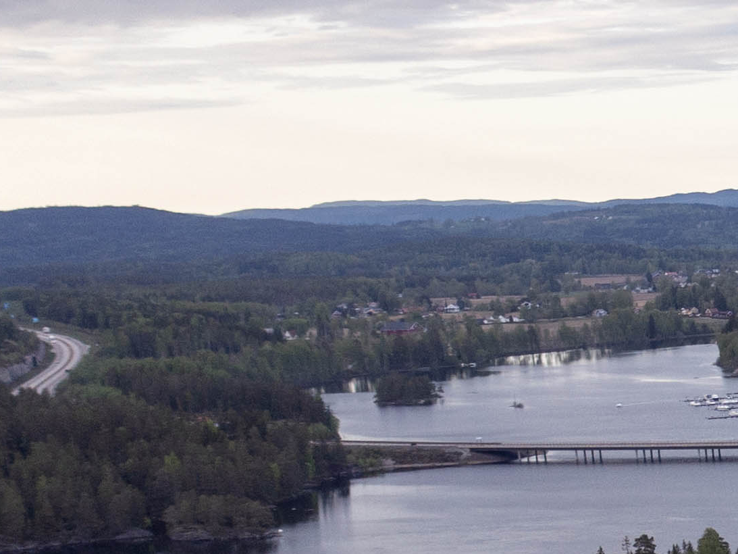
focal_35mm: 133
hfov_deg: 12.9
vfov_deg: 10.8
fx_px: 2836
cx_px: 1485
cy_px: 815
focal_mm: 10.26
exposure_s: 1/320
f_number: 2.8
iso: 100
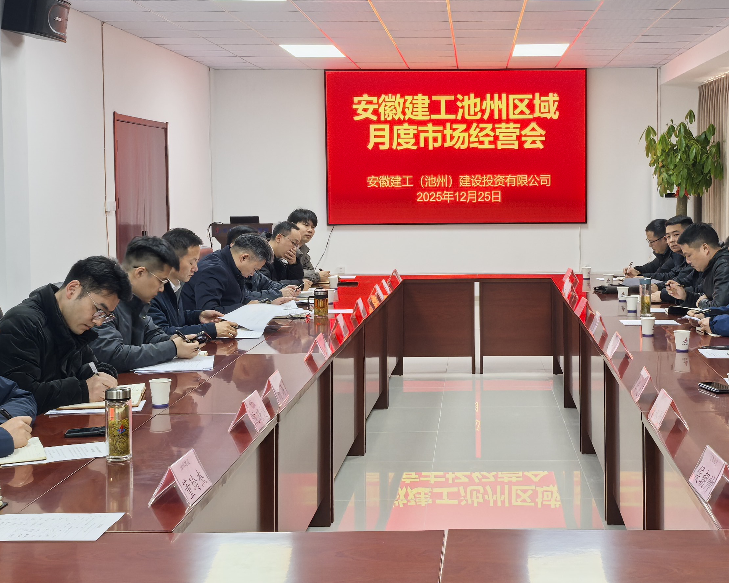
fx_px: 1208
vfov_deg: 27.0
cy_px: 212
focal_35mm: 56
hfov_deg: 33.3
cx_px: 479
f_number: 4
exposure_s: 1/33.3
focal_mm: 6.98
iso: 320
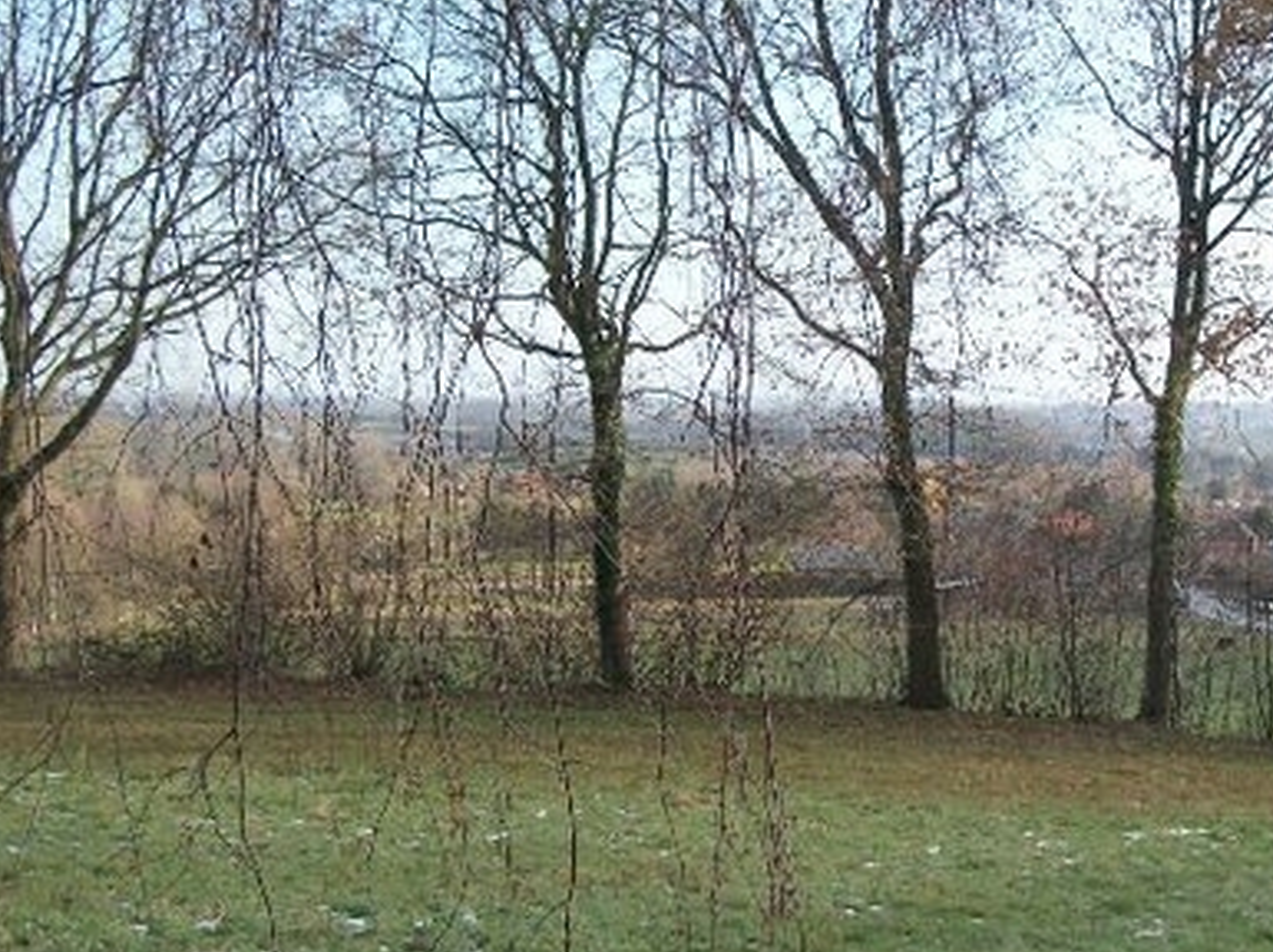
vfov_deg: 18.8
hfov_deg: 24.7
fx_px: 2866
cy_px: 621
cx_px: 972
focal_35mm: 78
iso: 80
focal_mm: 8.8
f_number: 3.6
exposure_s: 1/320
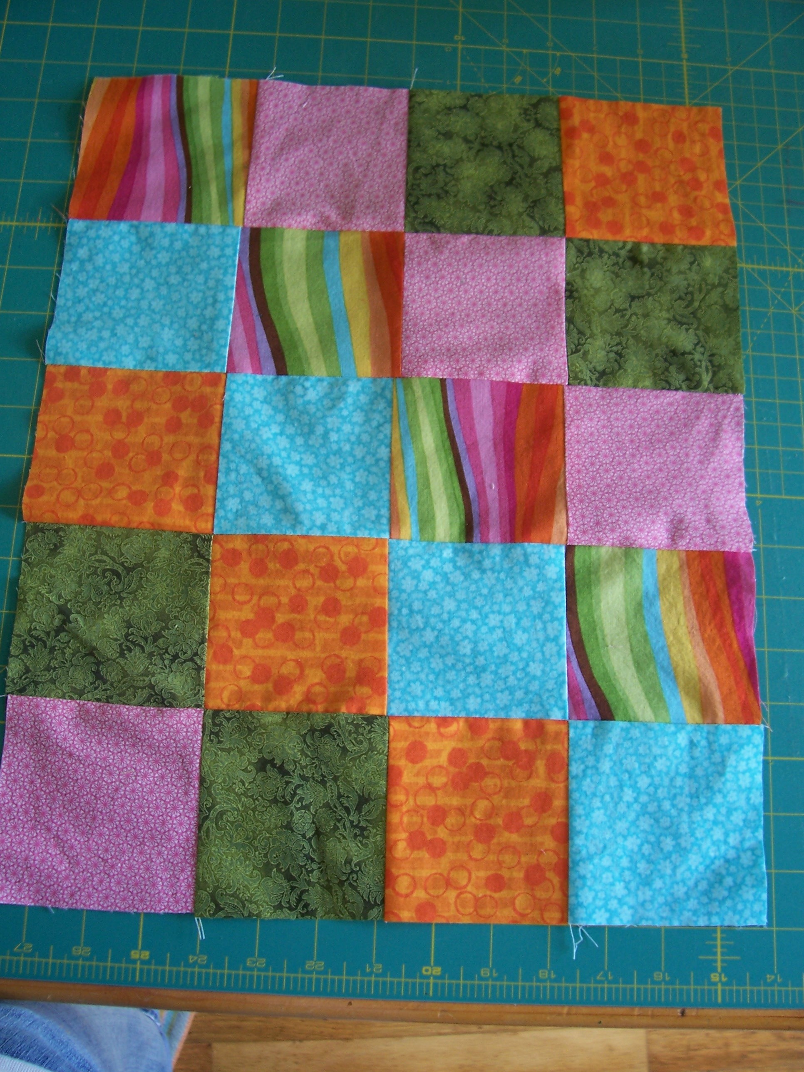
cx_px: 402
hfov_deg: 41.8
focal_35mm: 34
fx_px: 1053
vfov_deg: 54.0
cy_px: 536
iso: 80
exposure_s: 1/30
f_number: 2.7
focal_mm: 5.6
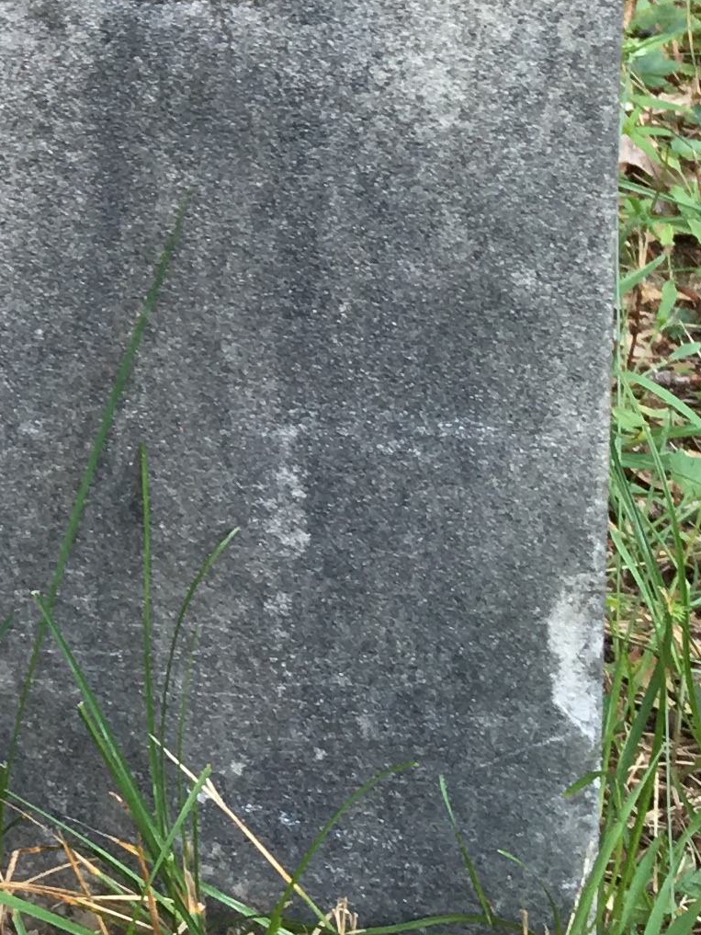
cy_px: -138
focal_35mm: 115
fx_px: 3104
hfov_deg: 12.0
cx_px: -479
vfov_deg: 16.5
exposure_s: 1/60
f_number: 2.2
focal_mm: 4.15
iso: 32
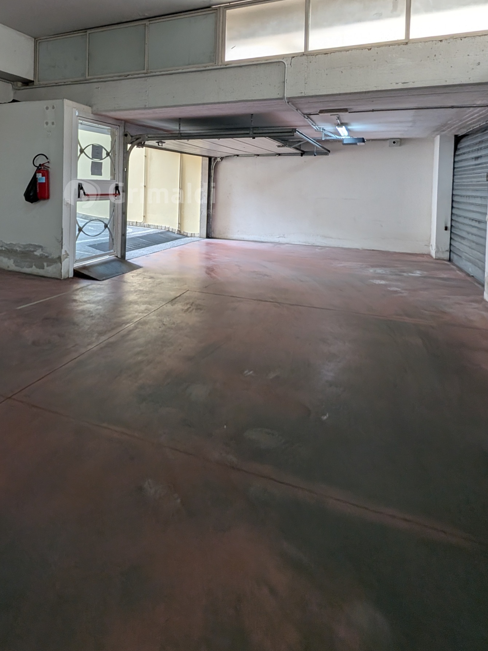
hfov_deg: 56.8
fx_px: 432
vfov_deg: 70.8
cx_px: 140
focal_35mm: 23
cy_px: 196
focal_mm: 2.22
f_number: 2.2
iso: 56
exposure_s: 1/50
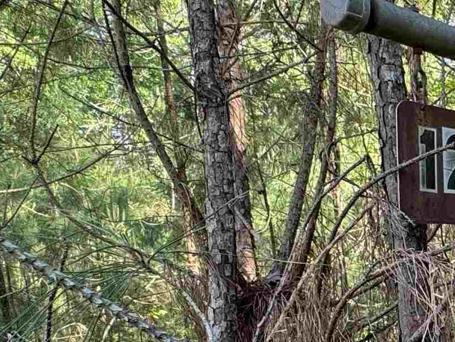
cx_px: 631
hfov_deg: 28.0
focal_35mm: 53
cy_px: 314
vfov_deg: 26.5
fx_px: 697
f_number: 2.2
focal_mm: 2.22
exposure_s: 1/99
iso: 64
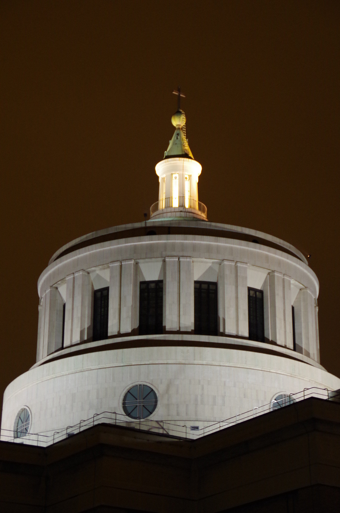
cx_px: 170
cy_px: 256
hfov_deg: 13.4
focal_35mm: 102
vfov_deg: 20.1
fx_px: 1452
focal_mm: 68
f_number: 5.6
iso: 1600
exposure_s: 1/4
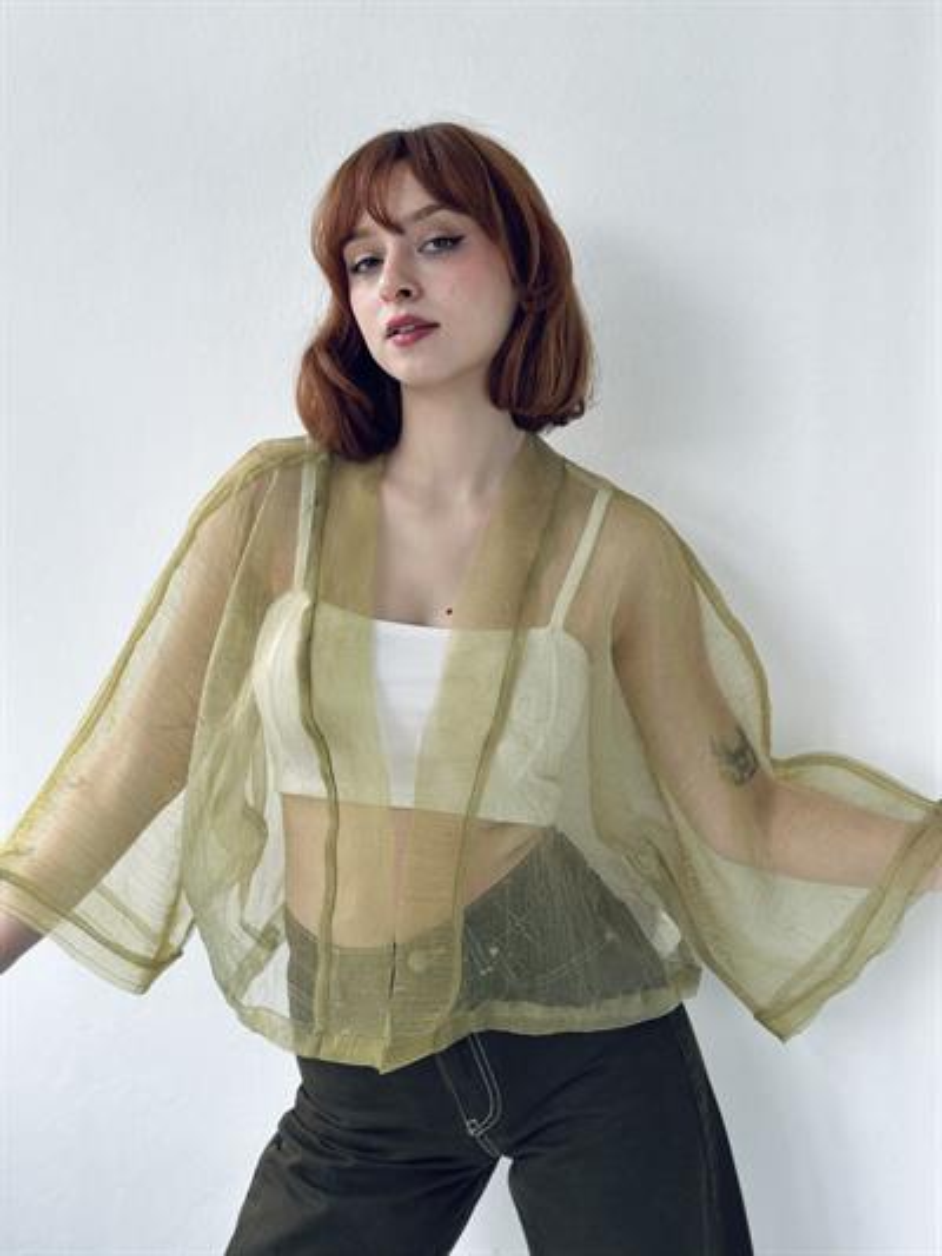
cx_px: 471
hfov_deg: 30.3
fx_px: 1741
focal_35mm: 48
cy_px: 628
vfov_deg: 39.6
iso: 80
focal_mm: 6.86
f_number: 1.78
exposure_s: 1/361
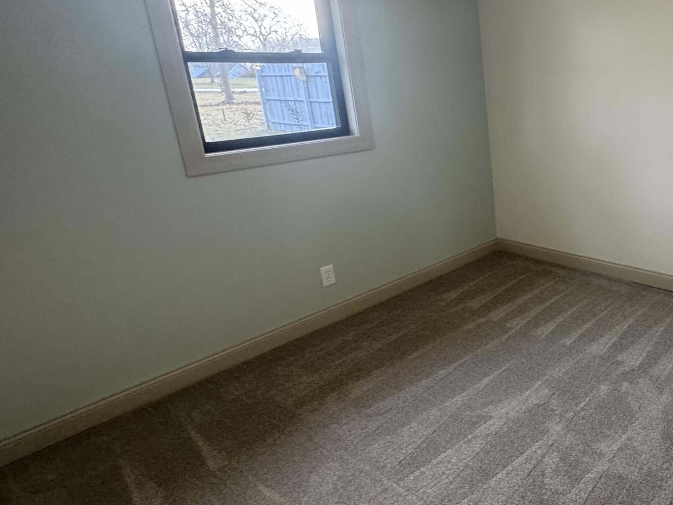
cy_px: 204
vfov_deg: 52.7
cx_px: 609
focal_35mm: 26
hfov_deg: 57.5
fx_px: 506
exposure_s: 1/60
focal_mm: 2.22
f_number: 2.2
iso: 320
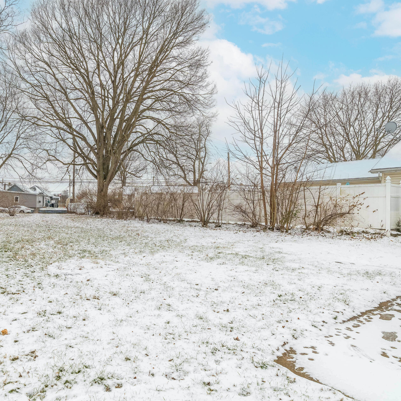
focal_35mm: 21
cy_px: 206
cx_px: 126
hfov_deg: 69.6
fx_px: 275
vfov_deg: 72.1
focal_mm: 16
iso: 500
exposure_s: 1/800
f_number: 8
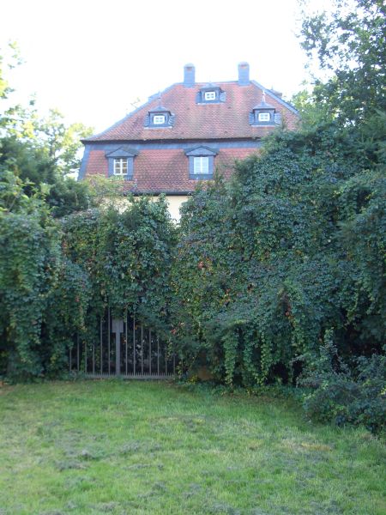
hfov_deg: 35.1
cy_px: 258
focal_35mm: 41
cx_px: 193
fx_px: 610
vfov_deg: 45.8
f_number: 2.8
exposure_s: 1/80
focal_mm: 6.8
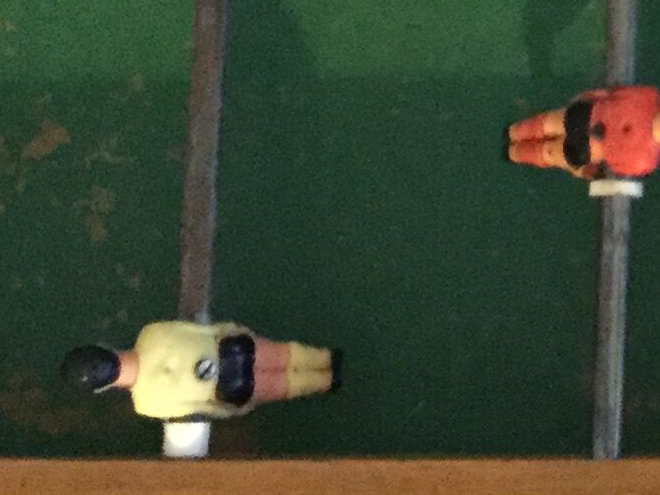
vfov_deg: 9.3
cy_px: -382
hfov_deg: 12.5
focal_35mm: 153
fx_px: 2918
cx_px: 842
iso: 640
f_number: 2.4
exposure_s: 1/17
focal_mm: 3.3
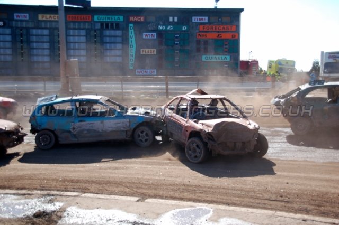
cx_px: 170
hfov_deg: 42.3
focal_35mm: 46
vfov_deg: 28.9
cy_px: 112
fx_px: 438
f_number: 4.5
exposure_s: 1/1000
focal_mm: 31
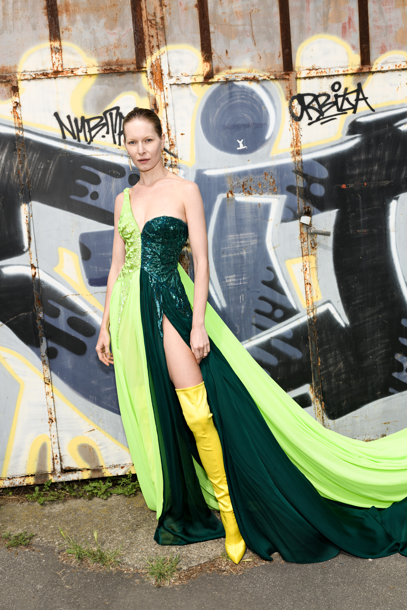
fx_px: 593
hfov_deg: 37.9
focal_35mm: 35
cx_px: 204
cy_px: 305
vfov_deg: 54.4
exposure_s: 1/250
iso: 100
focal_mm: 35
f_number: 10
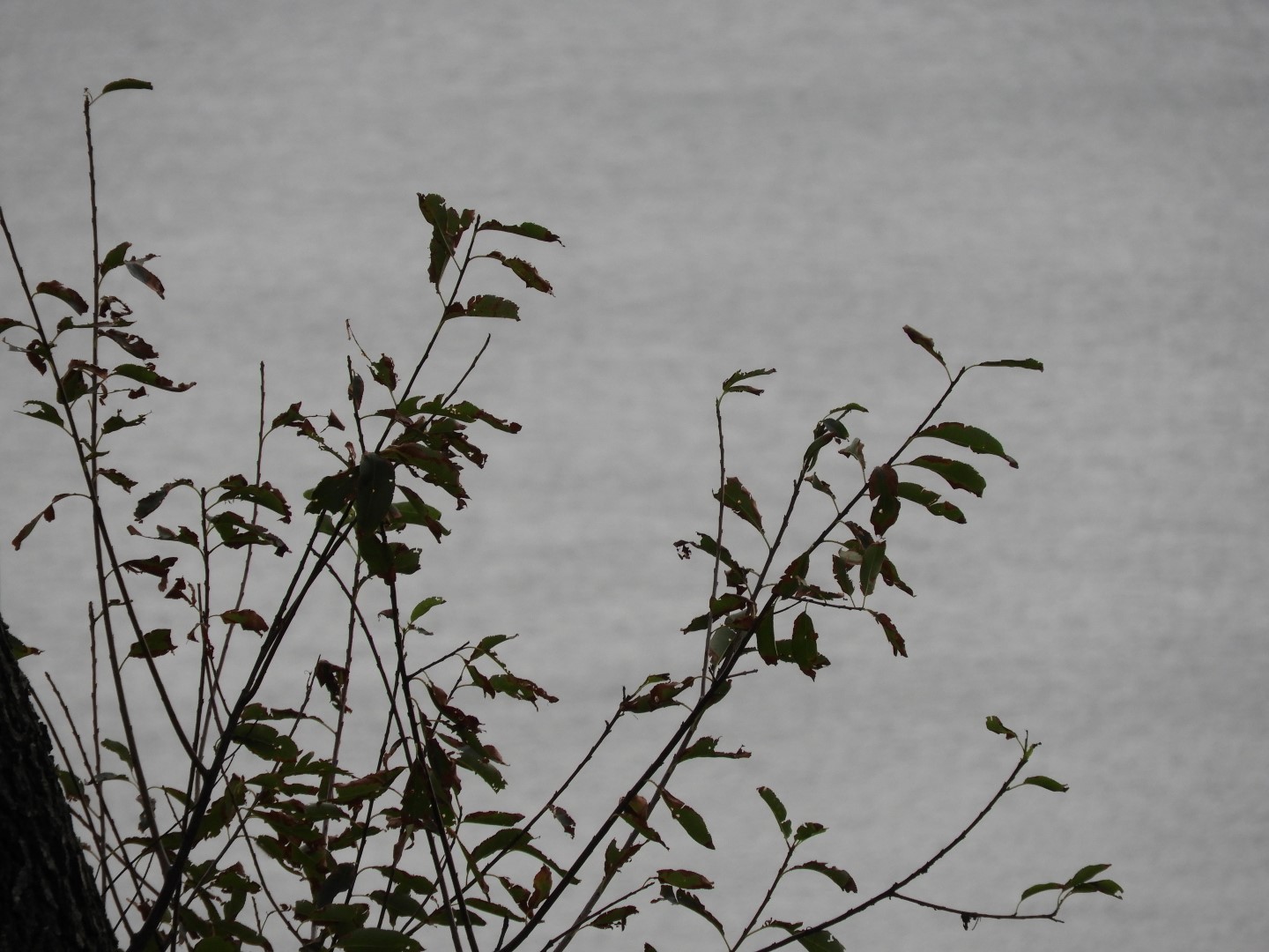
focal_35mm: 650
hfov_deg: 3.1
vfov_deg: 2.3
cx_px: 634
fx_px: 23829
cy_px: 476
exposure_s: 1/250
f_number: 5.6
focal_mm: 116.5
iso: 200
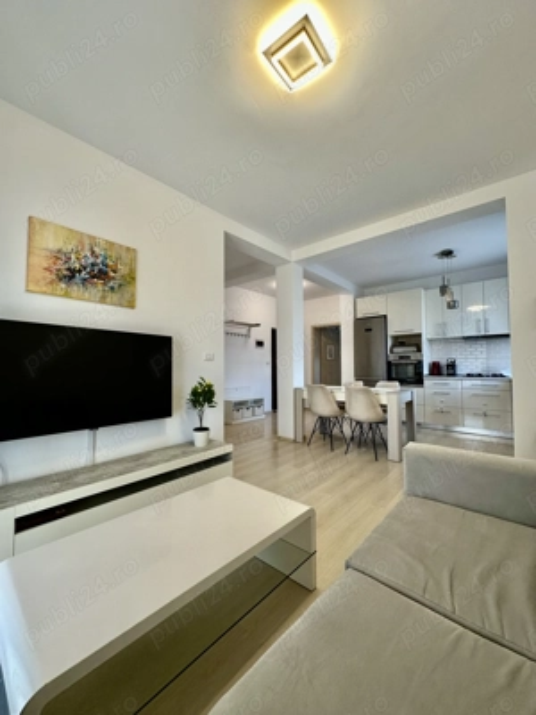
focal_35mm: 14
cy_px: 358
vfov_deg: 102.1
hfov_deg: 85.7
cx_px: 268
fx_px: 289
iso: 125
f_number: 2.2
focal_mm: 2.22
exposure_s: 1/100
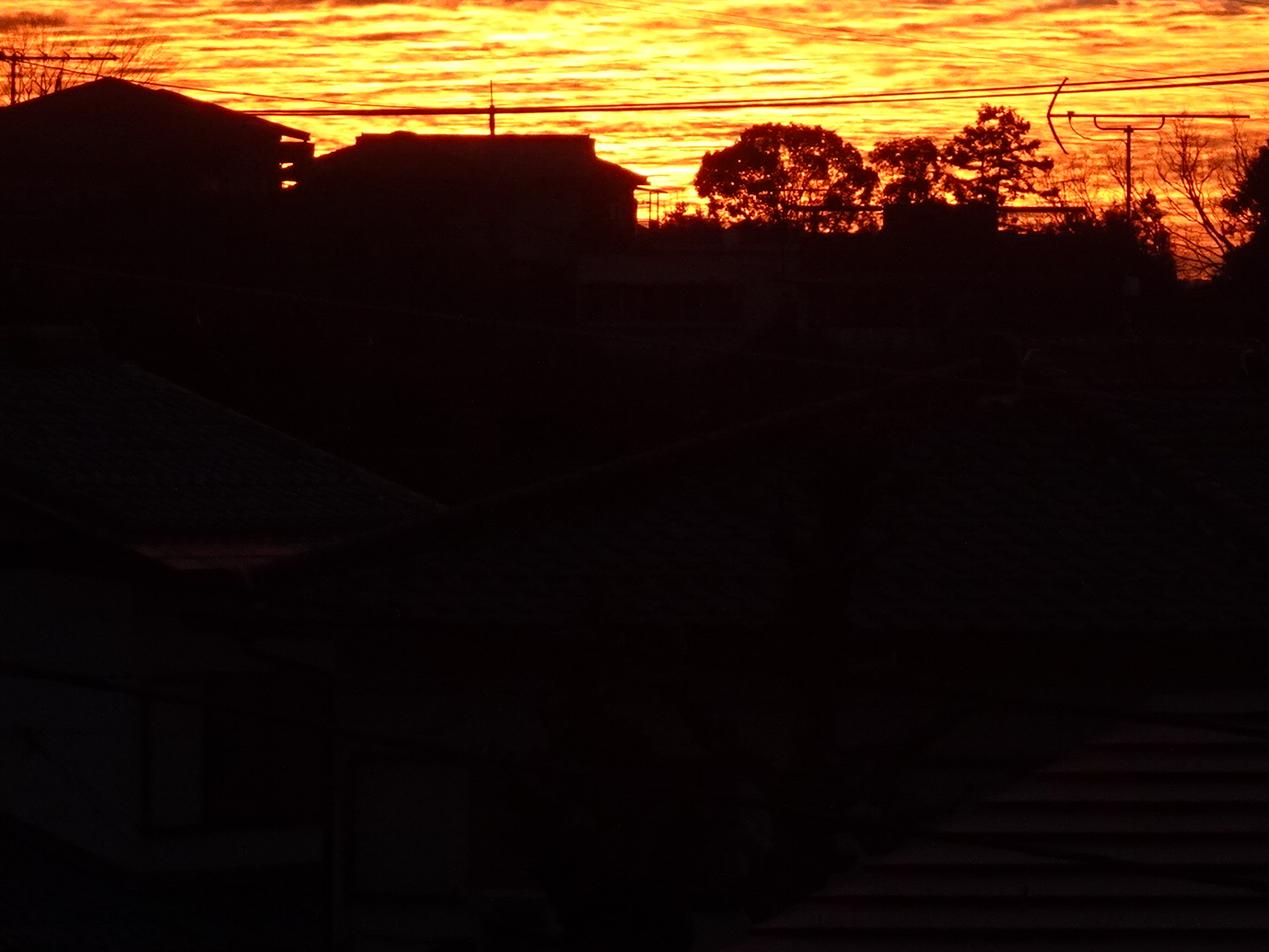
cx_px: 879
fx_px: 10963
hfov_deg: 6.6
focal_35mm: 299
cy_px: 67
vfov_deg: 5.0
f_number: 5.6
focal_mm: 25.37
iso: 320
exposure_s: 1/160
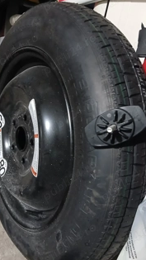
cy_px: 131
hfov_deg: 32.3
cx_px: 40
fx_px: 248
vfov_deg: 55.3
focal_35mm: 36
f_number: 1.8
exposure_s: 1/20
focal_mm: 3.98
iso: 640
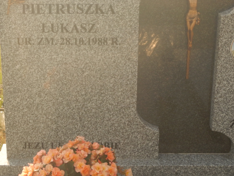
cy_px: 68
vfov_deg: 19.1
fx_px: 521
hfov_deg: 25.2
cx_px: 82
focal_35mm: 77
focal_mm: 9.2
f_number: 4.3
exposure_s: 1/400
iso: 125
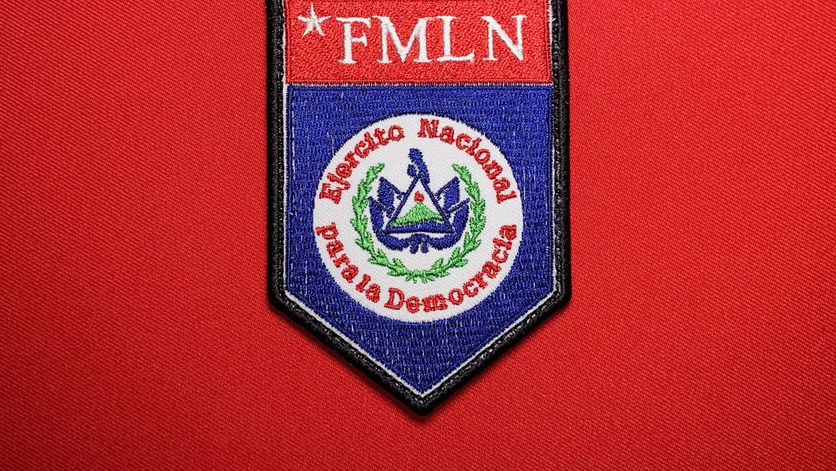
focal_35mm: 29
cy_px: 170
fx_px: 643
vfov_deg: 39.9
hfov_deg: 66.1
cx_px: 415
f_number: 1.8
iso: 32
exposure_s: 1/2028
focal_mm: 4.25
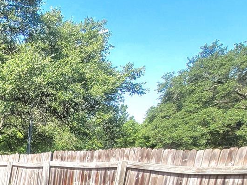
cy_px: 239
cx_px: -130
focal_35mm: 50
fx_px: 357
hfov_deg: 26.6
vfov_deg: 25.2
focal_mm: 2.2
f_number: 2.2
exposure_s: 1/909
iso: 64
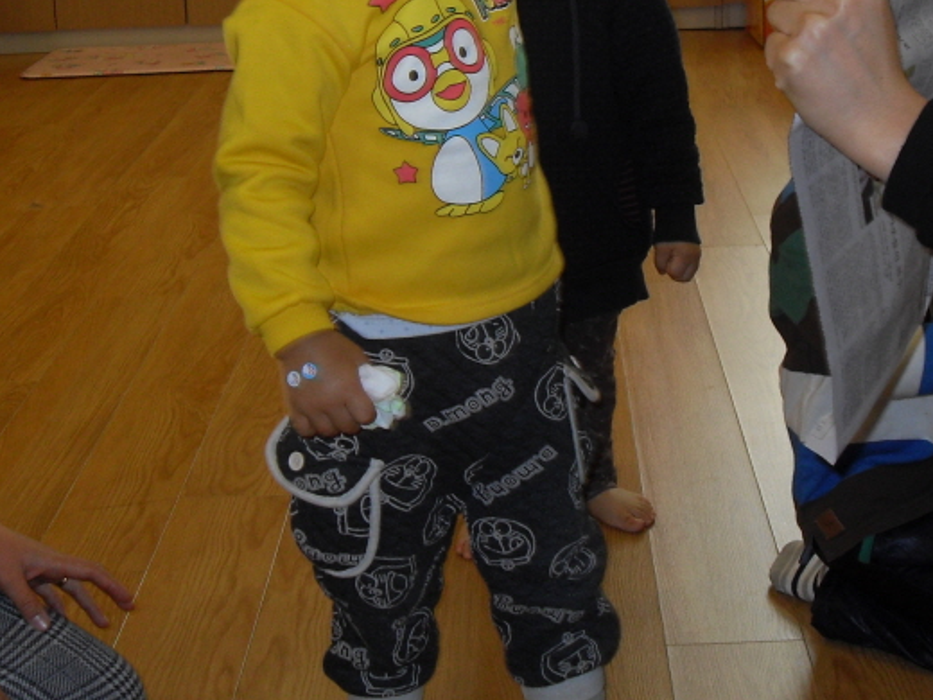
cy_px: 137
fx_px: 1725
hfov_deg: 30.2
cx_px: 574
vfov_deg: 22.6
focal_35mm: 64
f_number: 2.8
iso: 100
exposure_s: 1/45
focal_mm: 6.3
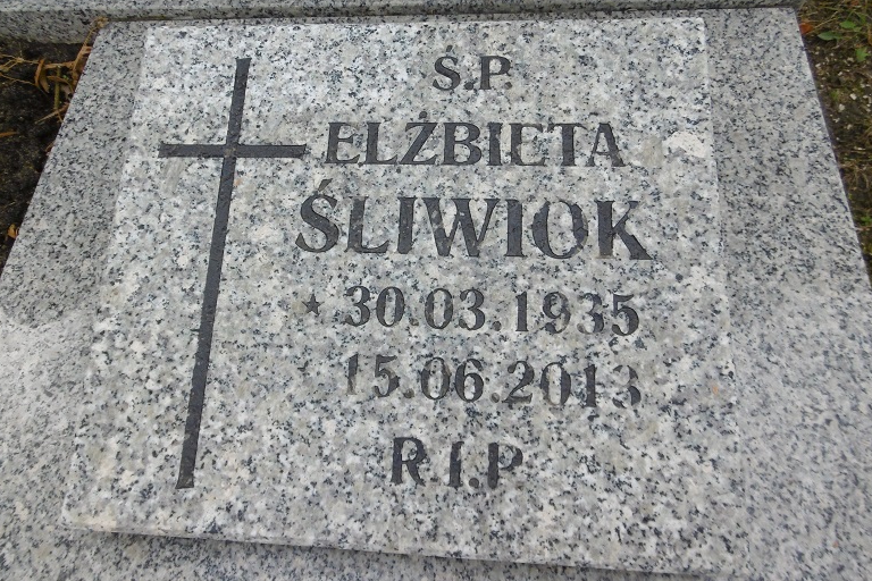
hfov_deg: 69.4
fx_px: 630
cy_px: 255
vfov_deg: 49.4
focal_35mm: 26
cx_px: 420
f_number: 3.1
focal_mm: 4.3
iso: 100
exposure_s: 1/320
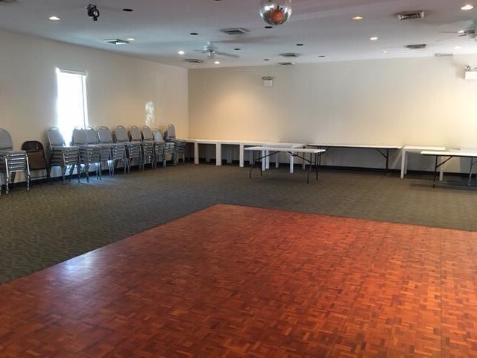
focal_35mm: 29
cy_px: 179
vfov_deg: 48.2
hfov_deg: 61.7
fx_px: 400
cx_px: 238
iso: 80
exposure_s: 1/10
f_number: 2.2
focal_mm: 4.15
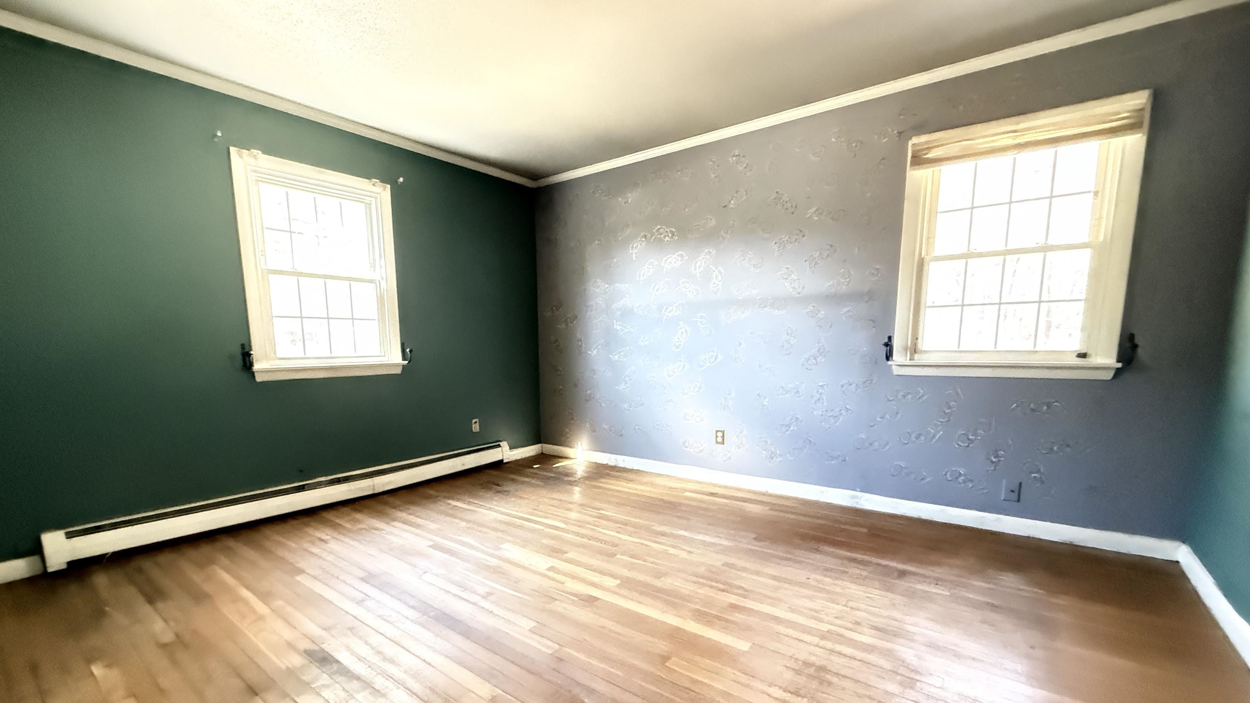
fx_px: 530
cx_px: 600
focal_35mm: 16
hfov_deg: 99.3
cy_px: 423
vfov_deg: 66.4
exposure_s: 1/60
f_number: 2.2
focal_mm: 2.22
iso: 1250
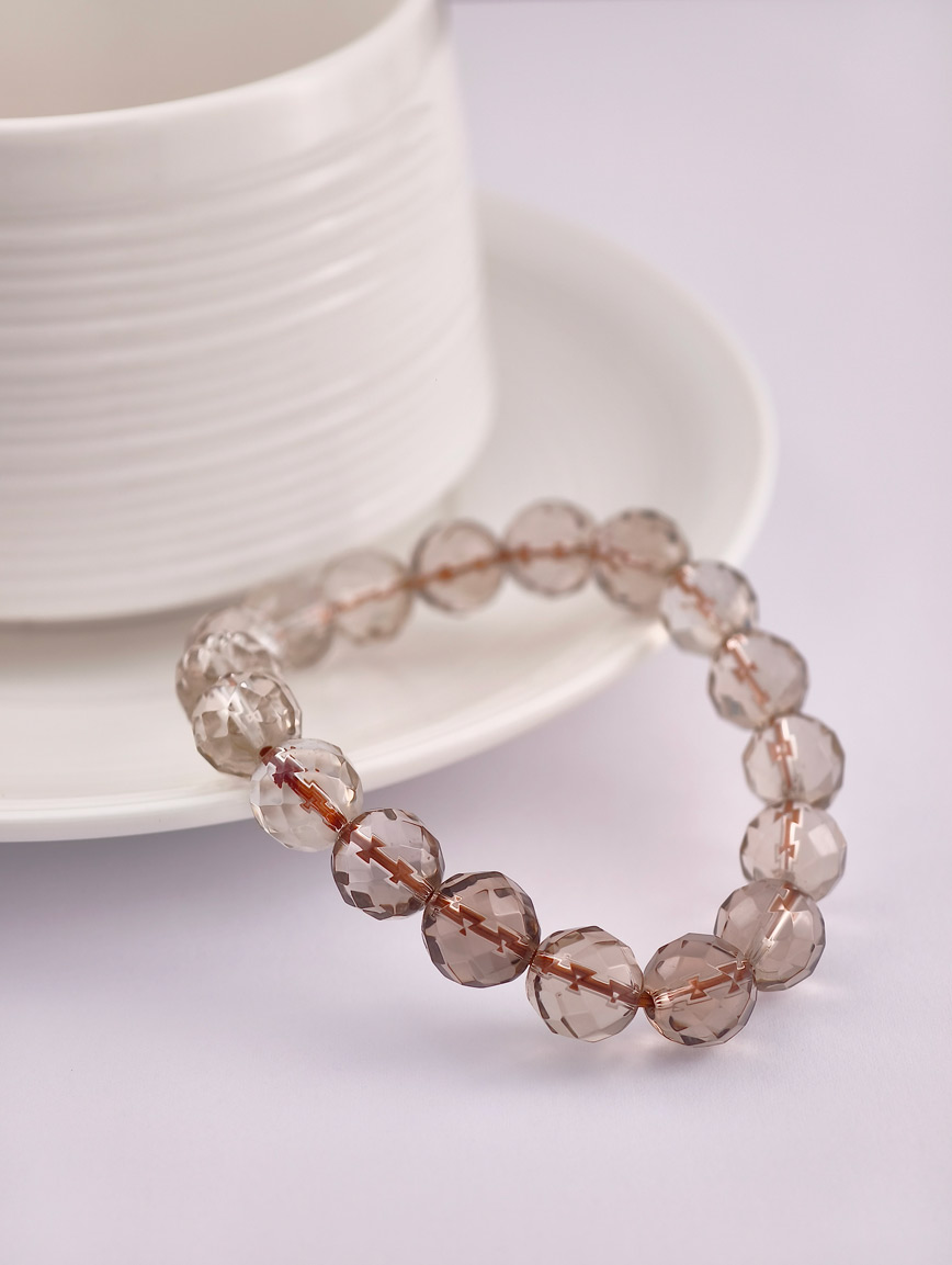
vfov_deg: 23.0
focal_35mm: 85
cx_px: 476
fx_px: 3109
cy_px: 632
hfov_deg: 17.4
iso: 125
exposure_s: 1/160
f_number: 2.67
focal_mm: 22.48
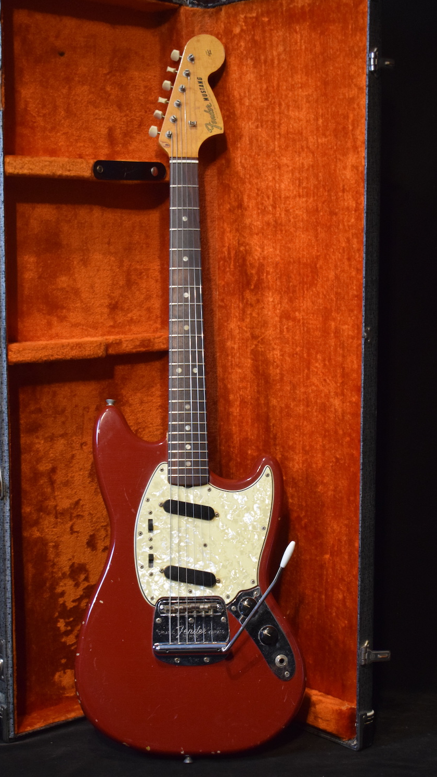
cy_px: 388
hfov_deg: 20.0
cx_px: 187
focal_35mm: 60
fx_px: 1236
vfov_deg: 34.9
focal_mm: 38
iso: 2500
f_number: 4.8
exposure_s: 1/60
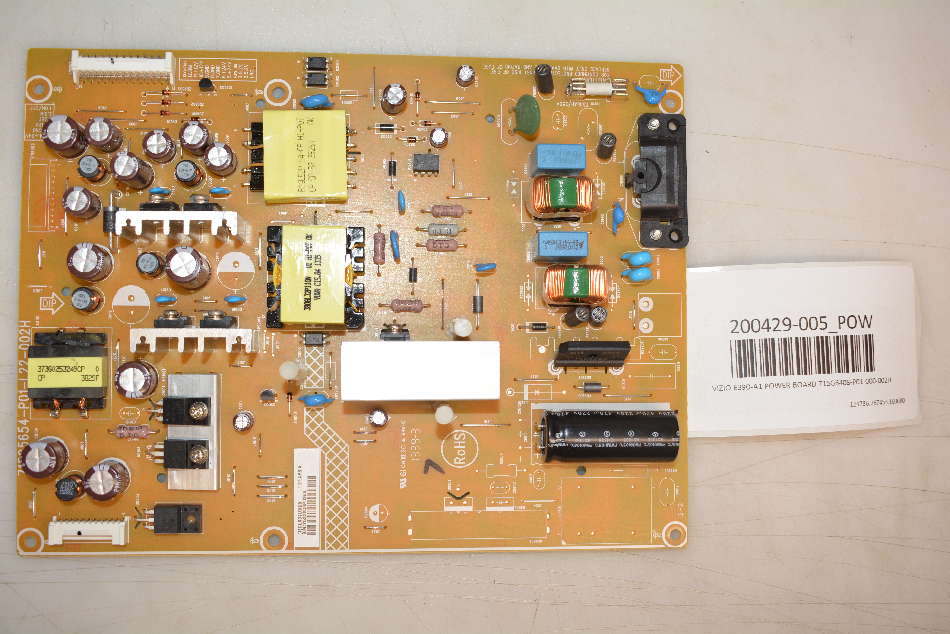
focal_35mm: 36
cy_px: 317
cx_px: 475
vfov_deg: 36.9
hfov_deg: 53.1
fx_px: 950
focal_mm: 24
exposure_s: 1/200
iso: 1000
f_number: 6.3
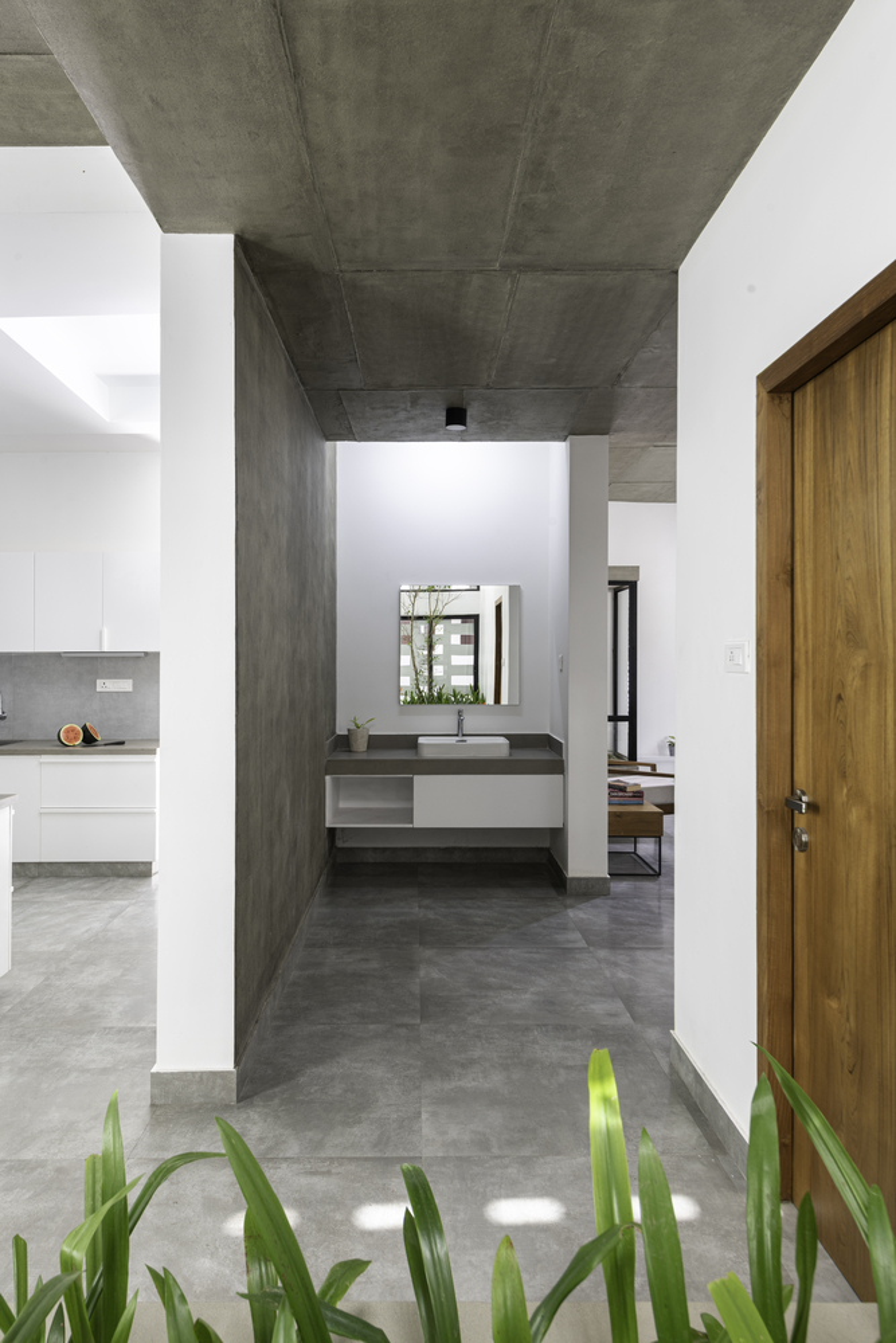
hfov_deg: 57.2
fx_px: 821
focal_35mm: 22
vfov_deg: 78.6
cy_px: 672
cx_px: 448
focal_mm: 22
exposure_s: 1/4
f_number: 11
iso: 100
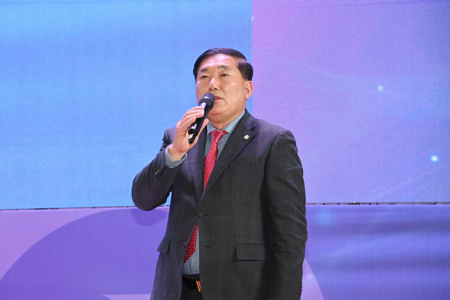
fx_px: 1525
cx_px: 225
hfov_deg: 16.8
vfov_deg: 11.2
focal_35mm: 122
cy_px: 150
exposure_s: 1/250
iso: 2500
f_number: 6.3
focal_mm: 122
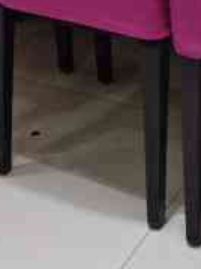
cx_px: 70
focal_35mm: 141
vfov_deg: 11.5
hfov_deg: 10.5
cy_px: -385
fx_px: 1093
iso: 50
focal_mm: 5.56
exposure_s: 1/172
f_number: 1.6
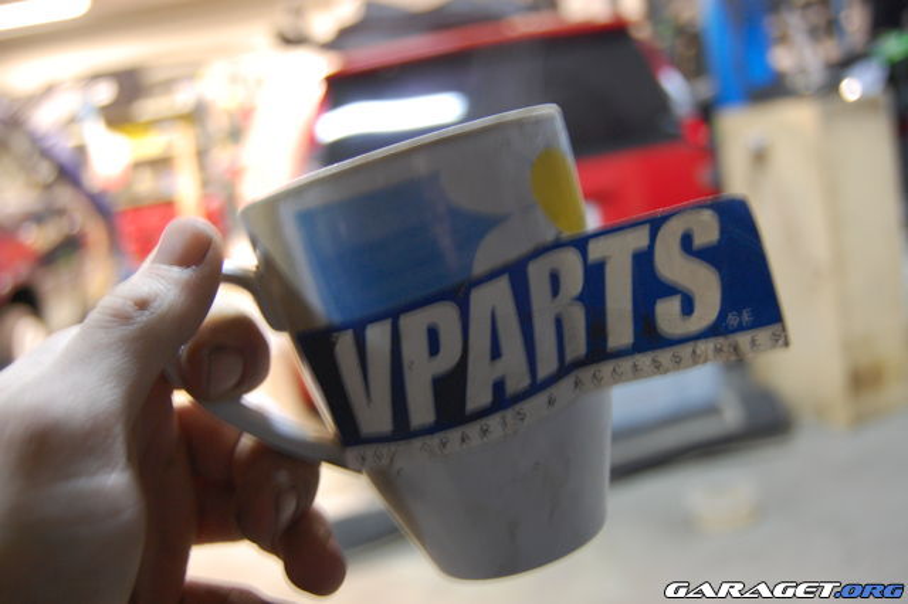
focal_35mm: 39
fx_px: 983
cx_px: 454
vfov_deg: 34.2
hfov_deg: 49.6
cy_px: 302
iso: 800
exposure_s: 1/6
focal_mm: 26
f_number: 4.2
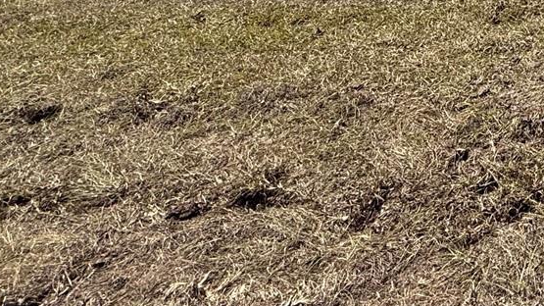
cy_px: -167
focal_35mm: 44
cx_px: 713
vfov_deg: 22.0
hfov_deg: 33.4
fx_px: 635
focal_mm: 2.22
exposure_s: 1/1795
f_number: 2.2
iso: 50
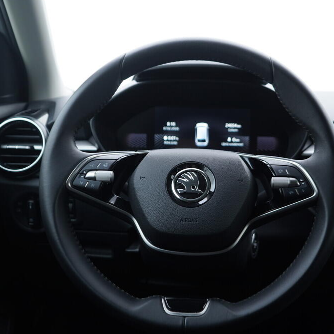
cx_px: 199
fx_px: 513
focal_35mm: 47
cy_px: 168
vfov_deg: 36.1
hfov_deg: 35.9
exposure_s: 1/40
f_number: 2.8
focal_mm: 24
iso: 160
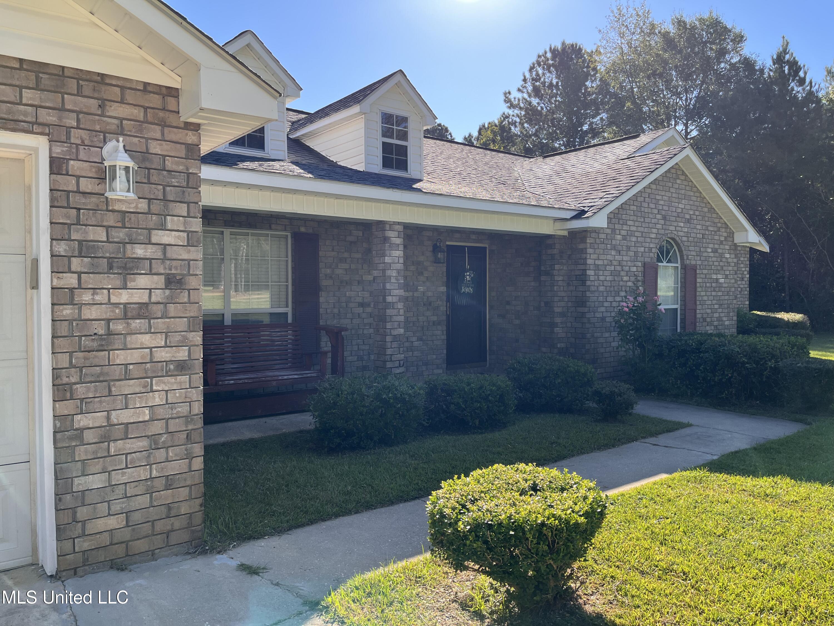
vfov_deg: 53.1
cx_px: 417
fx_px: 626
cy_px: 313
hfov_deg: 67.3
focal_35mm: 26
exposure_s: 1/992
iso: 50
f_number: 1.6
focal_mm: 5.1
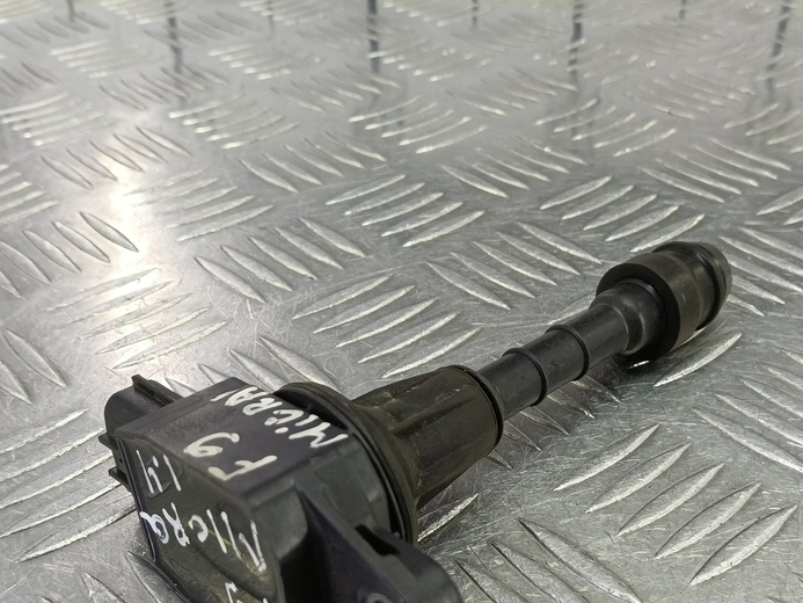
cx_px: 441
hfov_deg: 53.9
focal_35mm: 34
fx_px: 789
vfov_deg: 40.9
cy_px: 434
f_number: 1.6
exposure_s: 1/50
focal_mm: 4.11
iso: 140
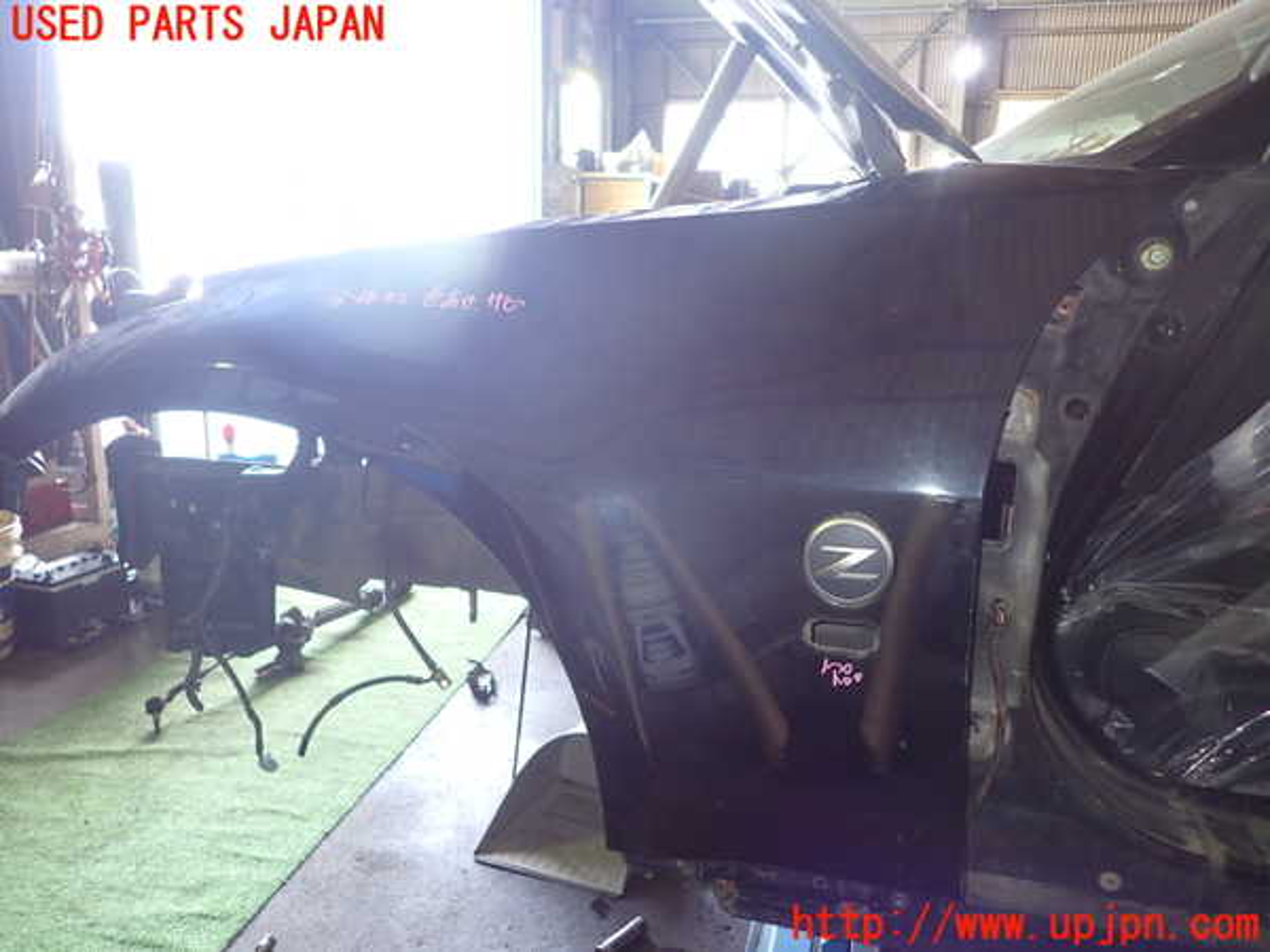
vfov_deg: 54.9
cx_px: 635
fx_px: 917
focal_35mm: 25
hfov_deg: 69.4
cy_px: 476
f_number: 2
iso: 200
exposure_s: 1/40
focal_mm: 4.5
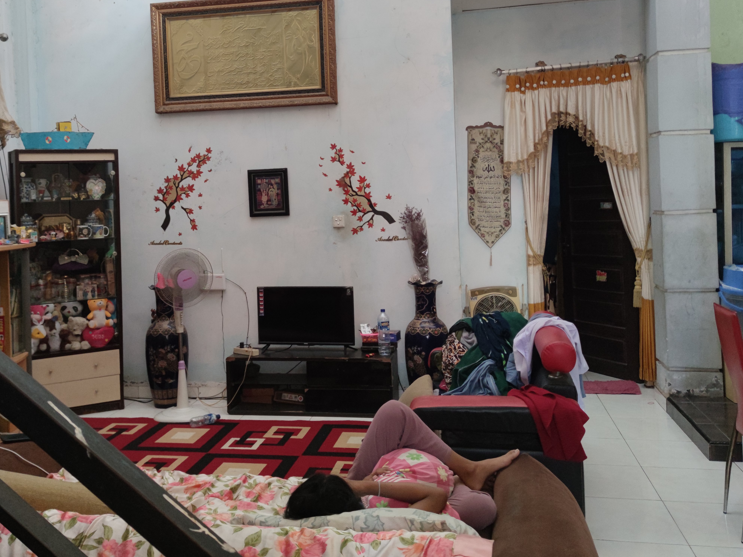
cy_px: 191
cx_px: 314
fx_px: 751
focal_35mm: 35
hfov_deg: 52.4
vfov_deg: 40.3
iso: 447
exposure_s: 1/50
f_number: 1.69
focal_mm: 6.72
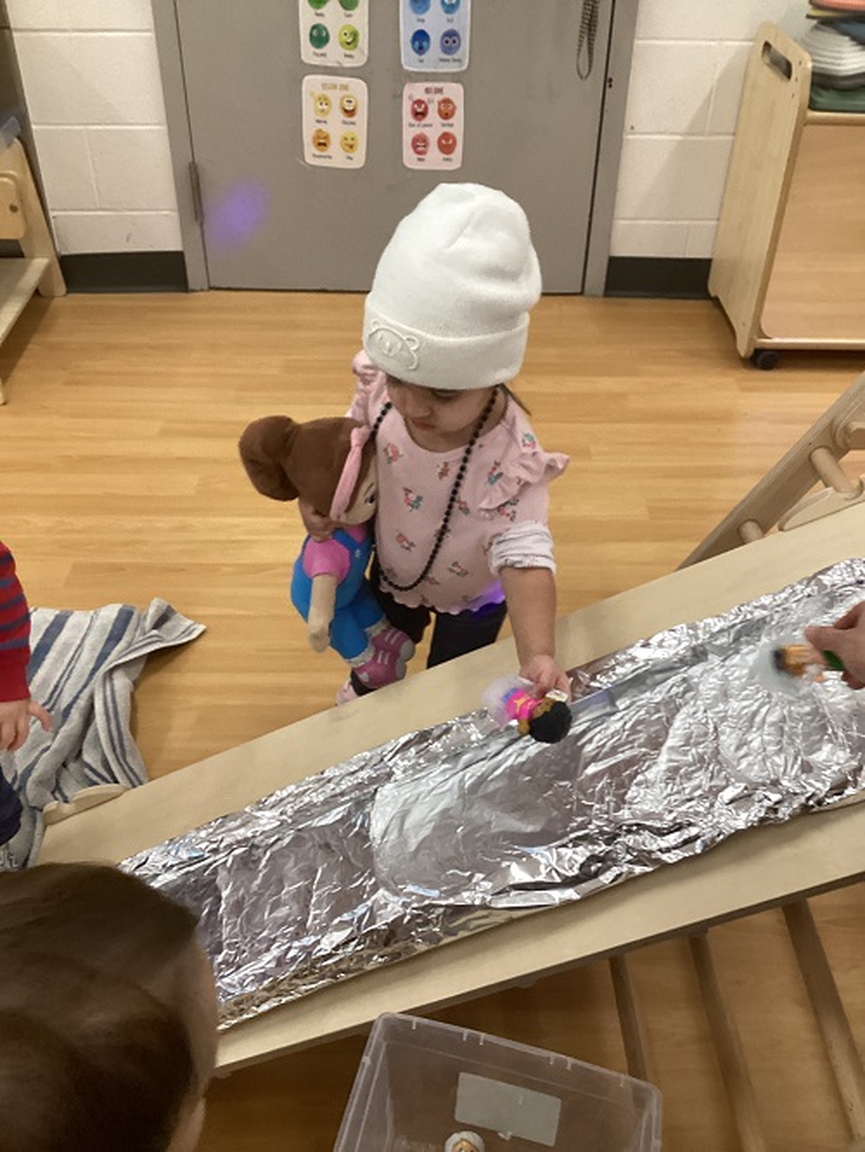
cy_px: 576
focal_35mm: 31
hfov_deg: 45.5
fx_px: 1032
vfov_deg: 58.3
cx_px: 432
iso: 320
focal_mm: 3.3
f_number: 2.4
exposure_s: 1/50
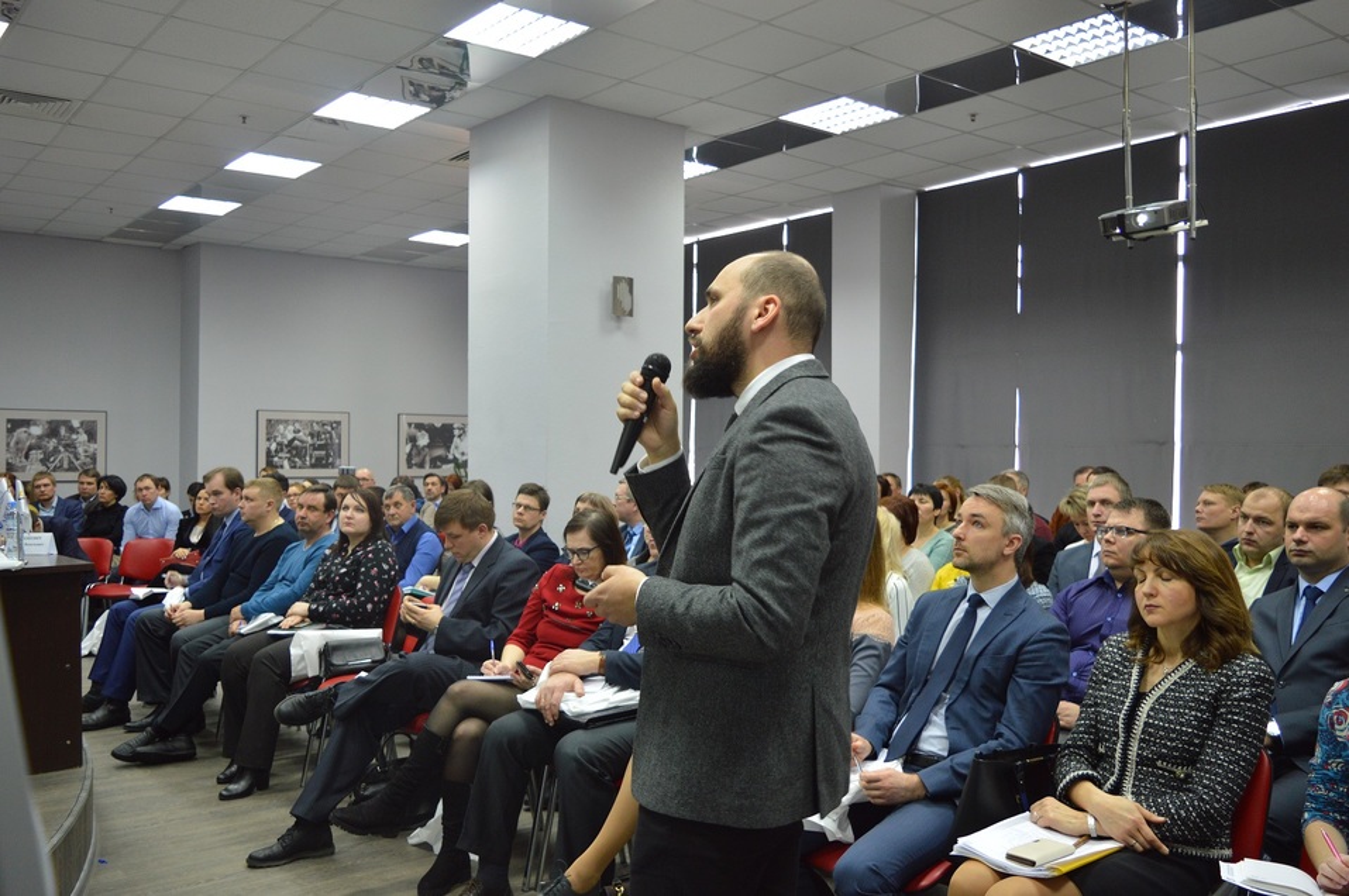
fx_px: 1235
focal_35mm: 33
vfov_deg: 39.9
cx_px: 674
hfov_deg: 57.3
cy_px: 448
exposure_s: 1/30
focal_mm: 22
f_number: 3.8
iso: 400
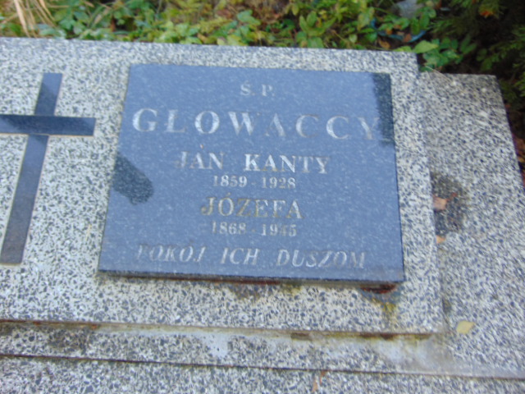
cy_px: 197
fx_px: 379
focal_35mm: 25
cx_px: 262
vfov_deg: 54.9
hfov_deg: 69.4
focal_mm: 4.5
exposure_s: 1/50
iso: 80
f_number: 3
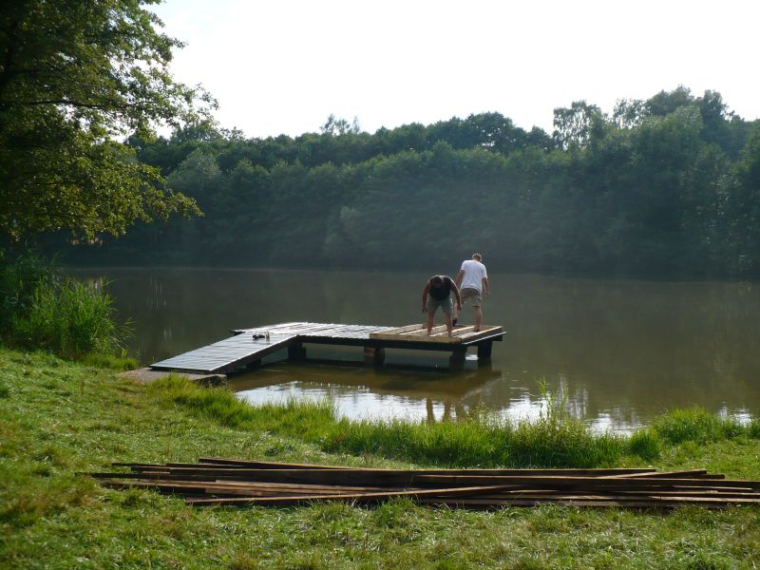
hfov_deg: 50.1
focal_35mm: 37
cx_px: 380
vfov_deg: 38.7
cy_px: 285
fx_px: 812
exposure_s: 1/1300
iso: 100
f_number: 2.8
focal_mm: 6.1
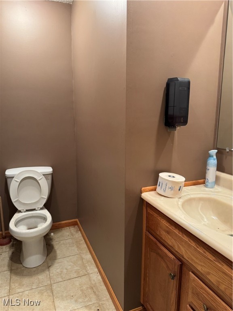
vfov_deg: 71.6
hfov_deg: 56.8
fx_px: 215
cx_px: 116
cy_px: 156
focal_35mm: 24
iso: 320
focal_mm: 6.76
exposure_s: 1/60
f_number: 1.78
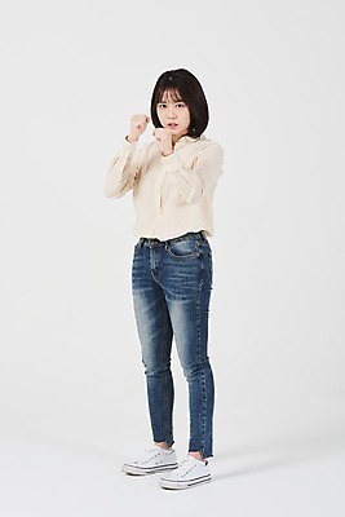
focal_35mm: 86
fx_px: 1235
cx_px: 172
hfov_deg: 15.9
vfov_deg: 23.6
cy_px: 258
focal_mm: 86
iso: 100
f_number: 13
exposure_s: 1/125
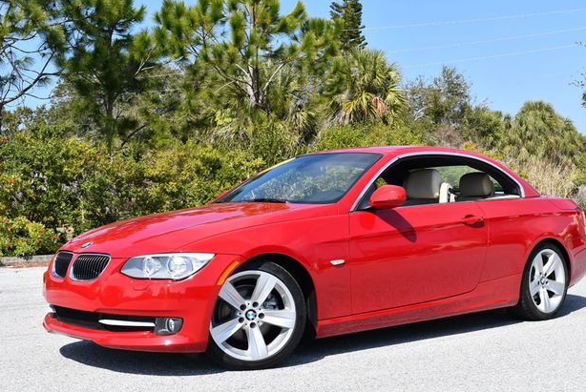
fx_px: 815
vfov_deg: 27.1
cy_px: 192
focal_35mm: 50
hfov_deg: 39.5
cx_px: 303
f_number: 8
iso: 110
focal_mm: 24
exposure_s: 1/250
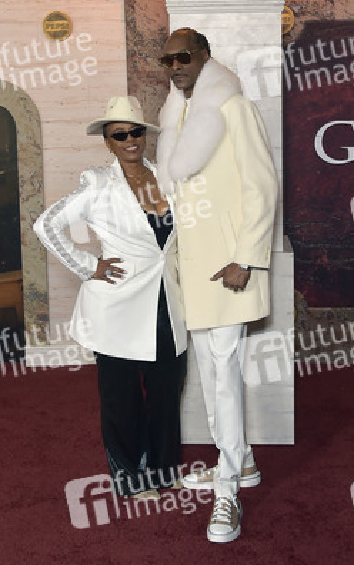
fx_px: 555
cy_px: 281
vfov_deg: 54.0
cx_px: 181
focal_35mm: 36
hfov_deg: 35.4
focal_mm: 35
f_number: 5.6
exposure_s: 1/250
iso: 1000
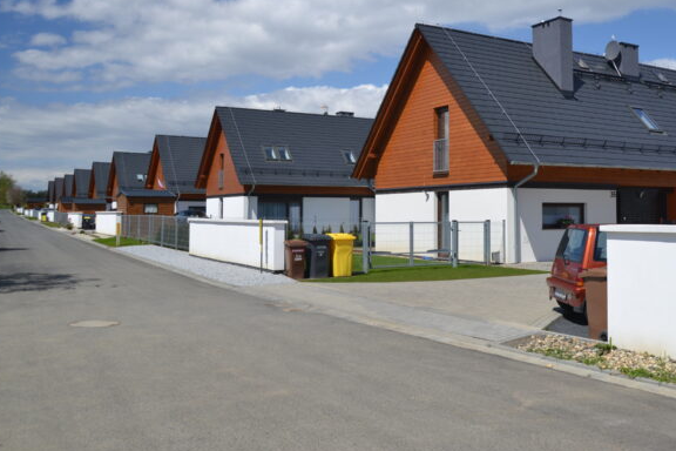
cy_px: 166
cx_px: 433
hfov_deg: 52.4
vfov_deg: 36.6
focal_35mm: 36
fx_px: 676
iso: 100
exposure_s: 1/200
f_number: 7.1
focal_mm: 18
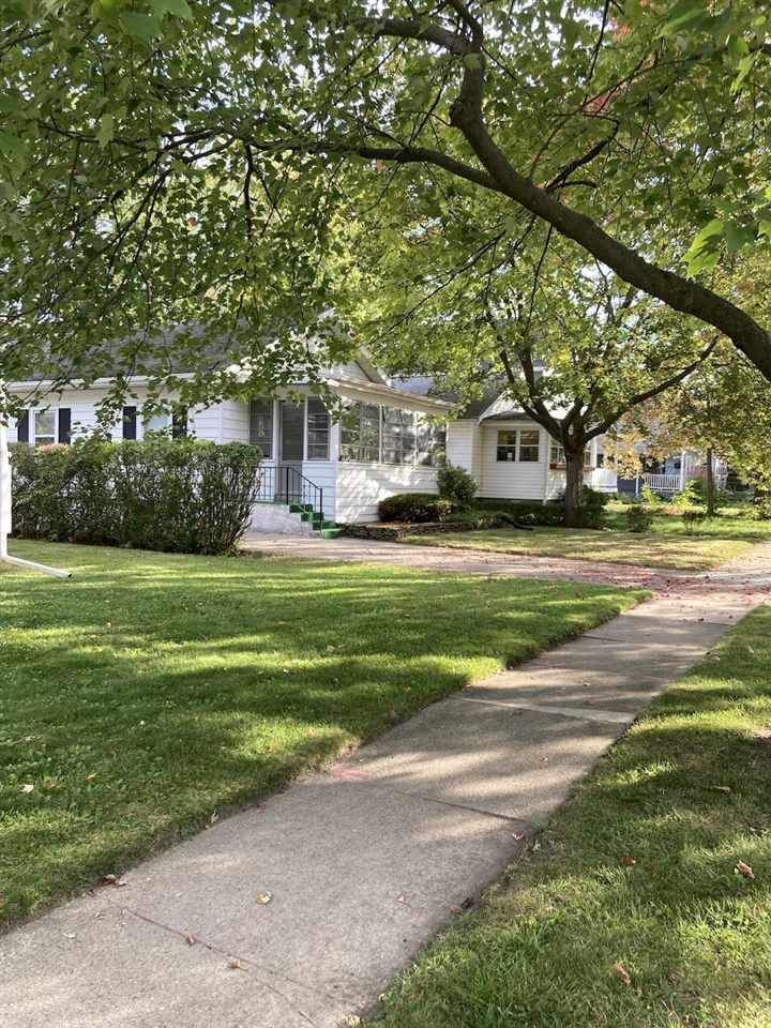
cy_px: 514
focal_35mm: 28
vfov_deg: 63.4
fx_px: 832
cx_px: 386
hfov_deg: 49.7
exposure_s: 1/204
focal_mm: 3.99
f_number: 1.8
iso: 20
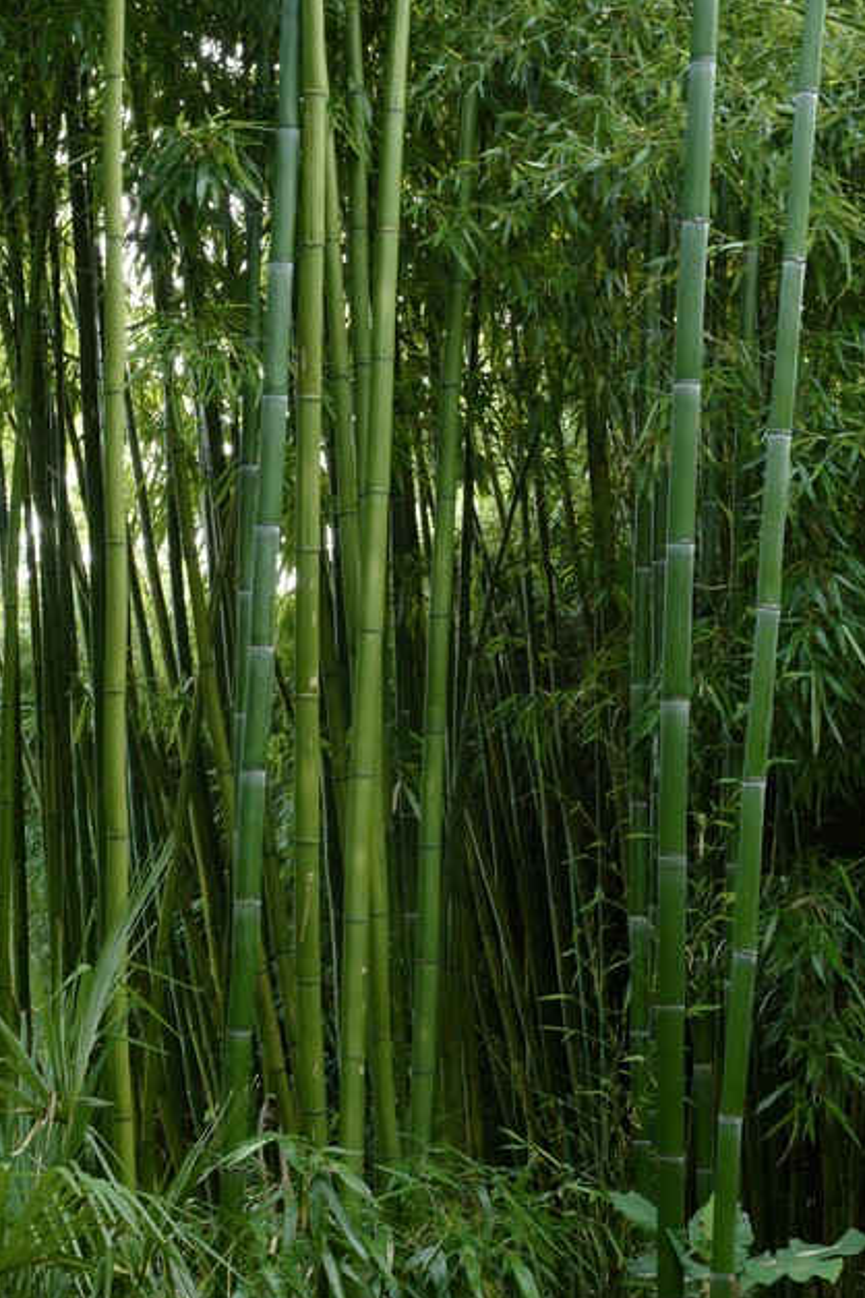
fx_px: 2415
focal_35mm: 67
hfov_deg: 20.3
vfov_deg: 30.1
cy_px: 673
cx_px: 321
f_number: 7.1
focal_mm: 28
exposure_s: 1/40
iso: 800
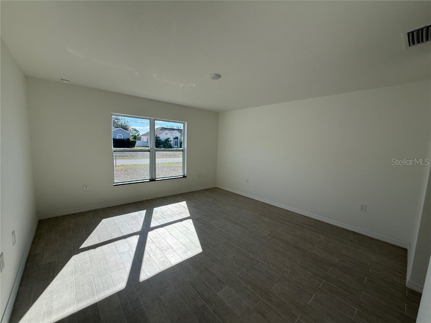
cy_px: 162
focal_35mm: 14
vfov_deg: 85.7
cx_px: 216
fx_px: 174
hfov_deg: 102.1
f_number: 2.2
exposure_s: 1/596
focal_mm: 2.22
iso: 64
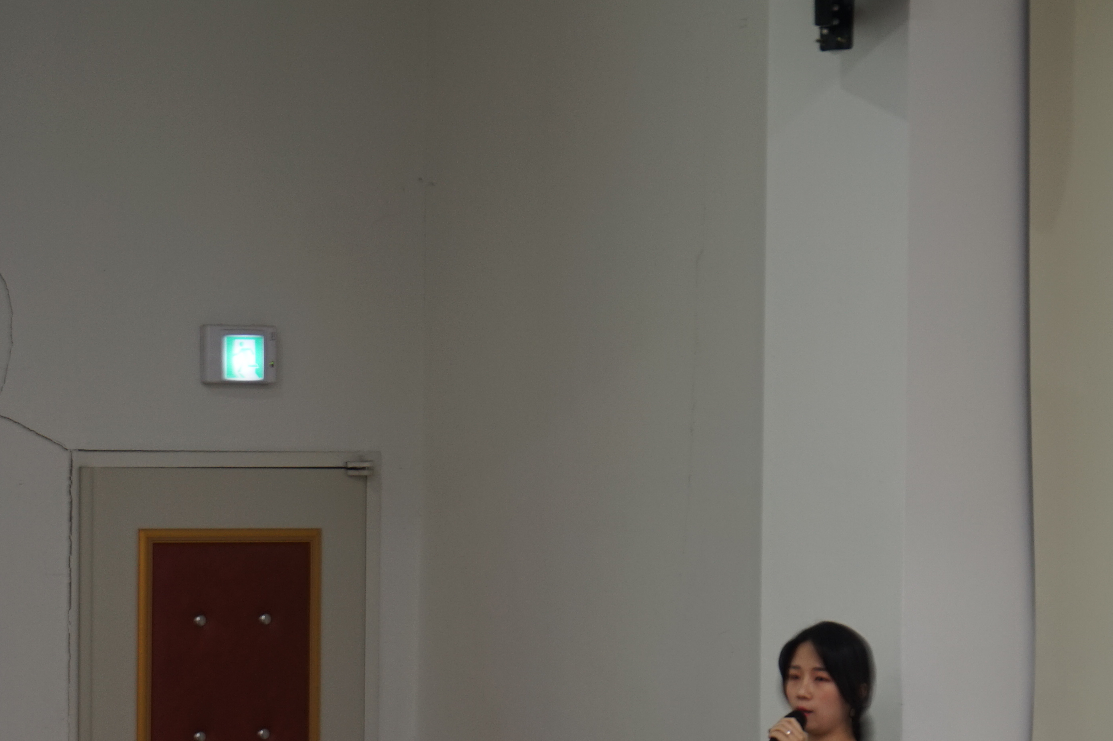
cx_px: 816
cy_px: 671
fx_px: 4542
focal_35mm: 147
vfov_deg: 9.3
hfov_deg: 13.9
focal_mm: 50
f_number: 5.6
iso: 200
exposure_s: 1/8
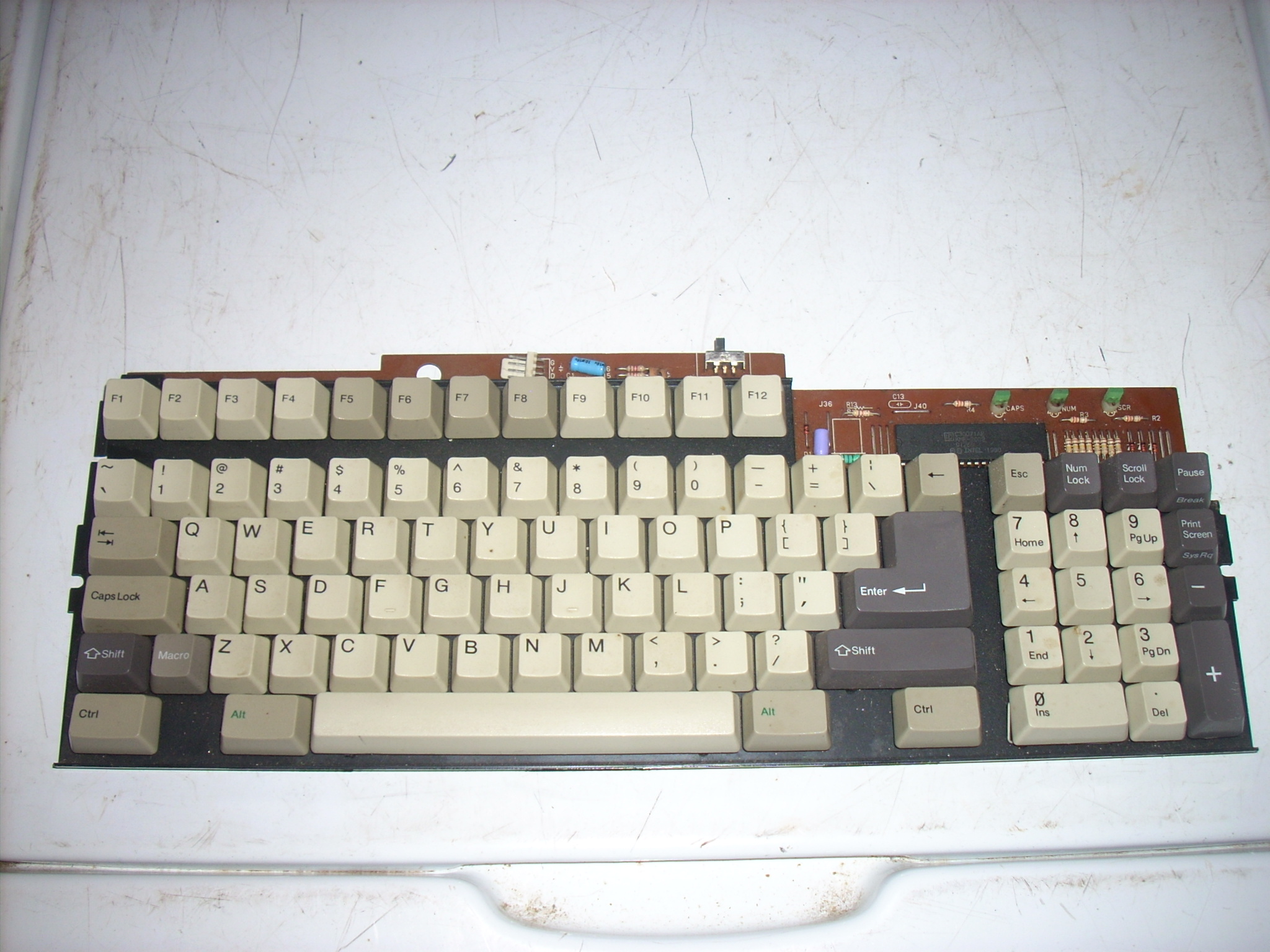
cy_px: 476
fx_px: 1357
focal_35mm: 37
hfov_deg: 50.1
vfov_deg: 38.7
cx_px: 635
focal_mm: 6.2
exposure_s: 1/60
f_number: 2.8
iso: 64
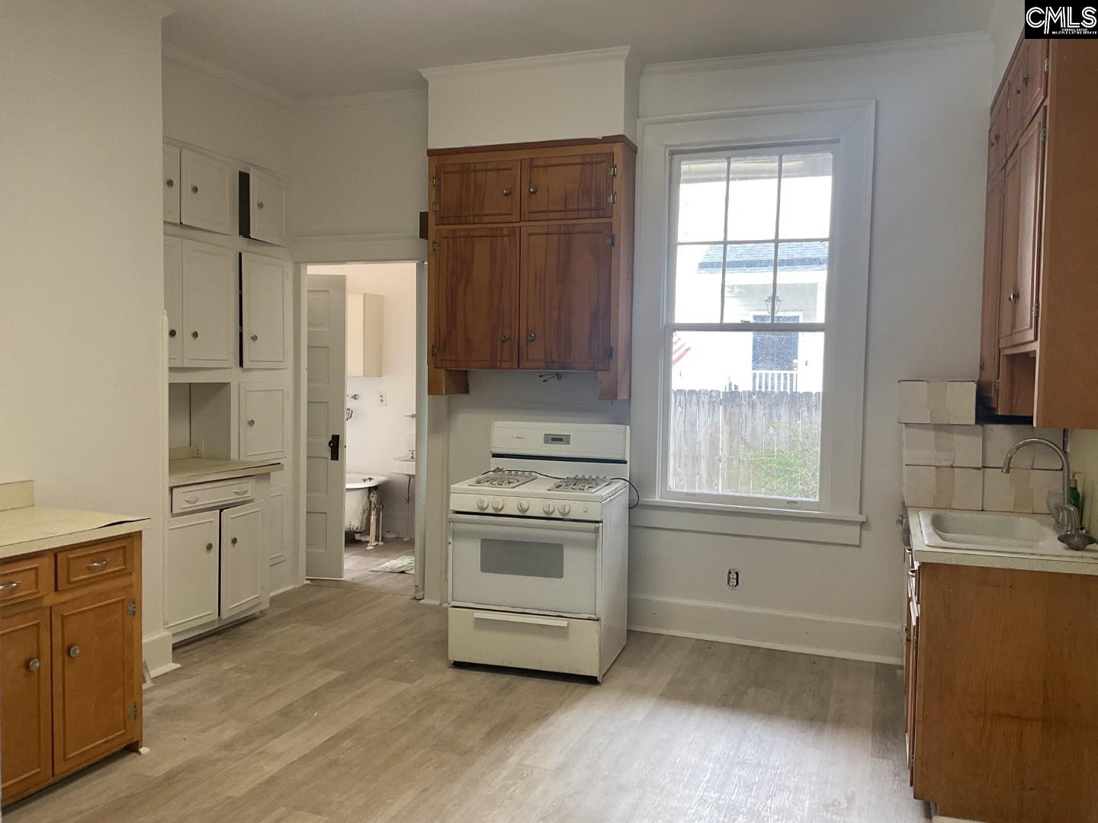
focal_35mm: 29
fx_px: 920
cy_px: 412
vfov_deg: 48.2
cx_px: 549
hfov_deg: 61.7
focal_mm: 3
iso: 64
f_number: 1.8
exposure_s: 1/60
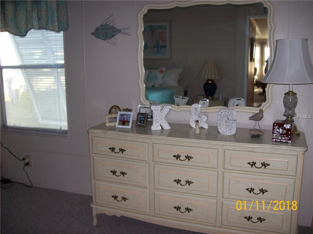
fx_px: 325
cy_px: 117
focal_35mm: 36
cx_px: 156
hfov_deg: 51.4
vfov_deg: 39.6
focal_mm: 6
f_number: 2.7
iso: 80
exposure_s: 1/64
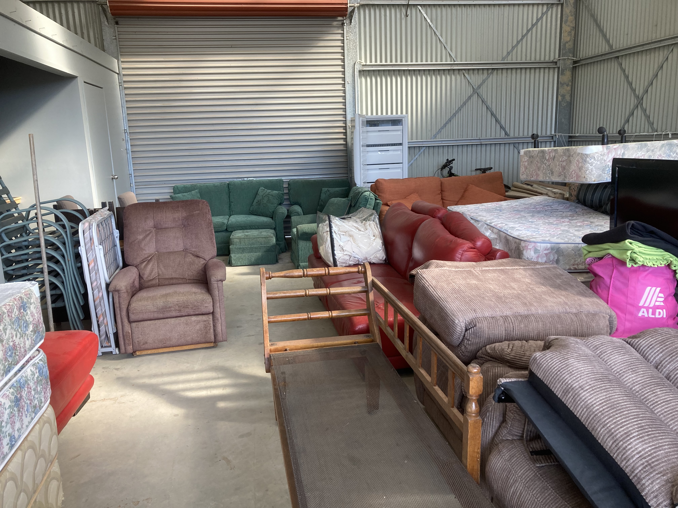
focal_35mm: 28
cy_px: 254
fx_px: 548
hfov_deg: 63.4
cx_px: 339
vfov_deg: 49.7
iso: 50
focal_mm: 3.99
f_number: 1.8
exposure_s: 1/100
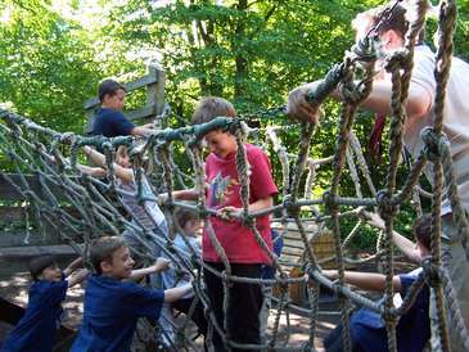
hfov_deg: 49.0
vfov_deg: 37.7
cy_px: 176
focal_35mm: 38
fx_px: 515
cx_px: 234
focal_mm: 6.3
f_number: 2.8
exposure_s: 1/90
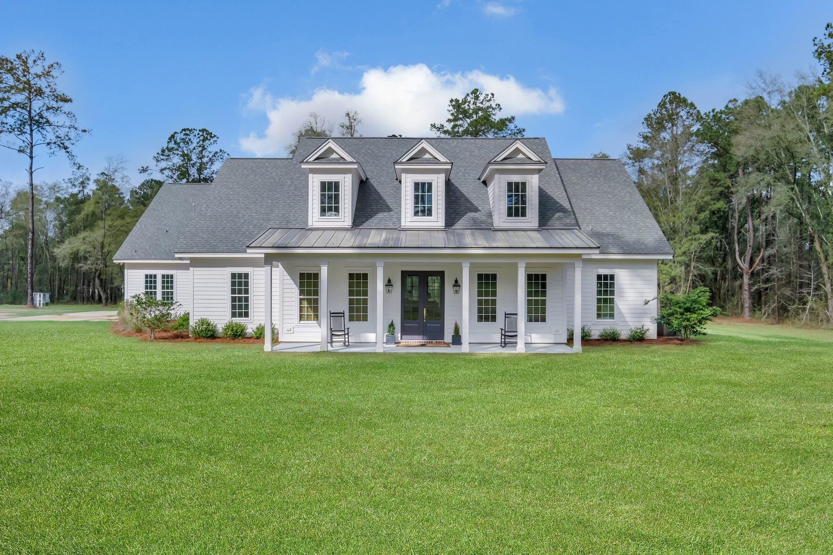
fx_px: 671
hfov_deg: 63.7
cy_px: 278
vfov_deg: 45.0
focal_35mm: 29
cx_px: 416
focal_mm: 19.1
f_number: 8
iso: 320
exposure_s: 1/1400
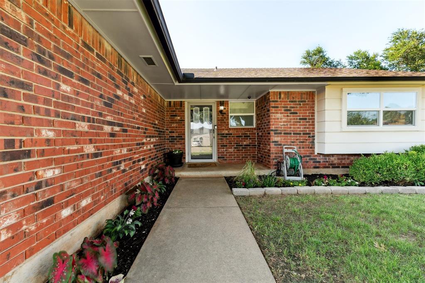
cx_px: 212
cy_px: 142
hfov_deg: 100.4
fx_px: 177
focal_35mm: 15
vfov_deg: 77.3
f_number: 8
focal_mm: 10
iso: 100
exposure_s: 1/40
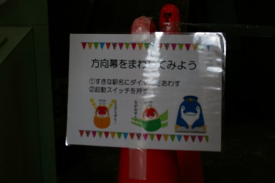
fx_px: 744
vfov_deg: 14.0
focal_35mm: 98
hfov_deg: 20.9
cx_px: 138
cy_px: 92
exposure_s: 1/180
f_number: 4.5
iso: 400
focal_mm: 65
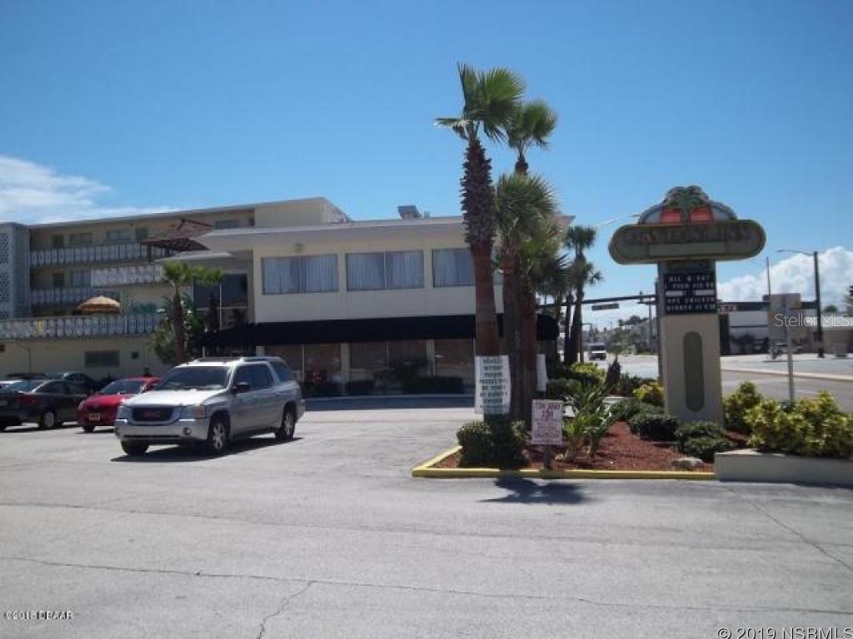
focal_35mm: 35
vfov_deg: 40.7
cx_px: 426
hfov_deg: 52.6
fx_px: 862
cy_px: 320
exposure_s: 1/250
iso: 64
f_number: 8.67
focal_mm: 6.17
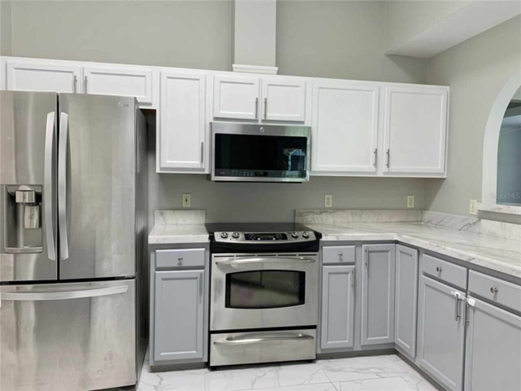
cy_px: 196
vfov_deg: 53.1
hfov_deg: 67.3
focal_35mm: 26
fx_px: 391
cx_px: 260
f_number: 1.8
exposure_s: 1/60
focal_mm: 4.25
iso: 125
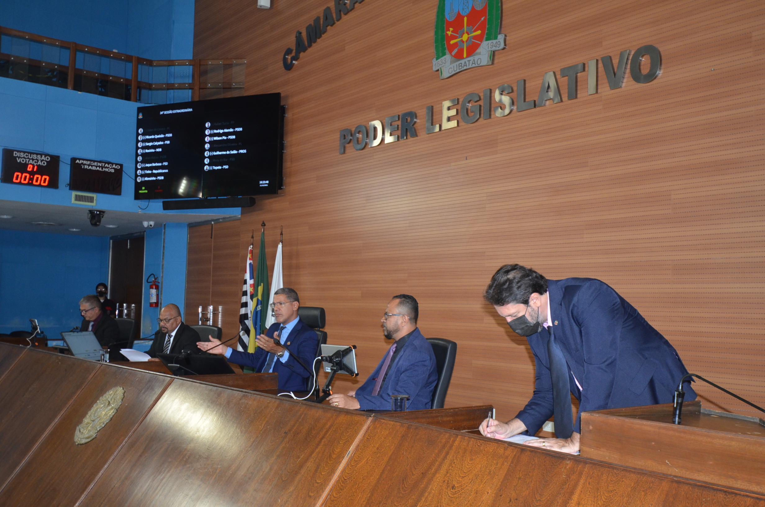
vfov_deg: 36.7
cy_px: 254
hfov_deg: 53.2
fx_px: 763
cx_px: 382
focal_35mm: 36
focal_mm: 24
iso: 800
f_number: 4.5
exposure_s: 1/60
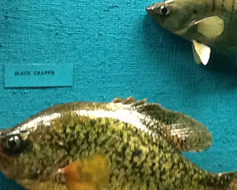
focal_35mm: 81
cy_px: 49
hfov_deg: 23.4
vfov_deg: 18.8
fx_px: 568
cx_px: 162
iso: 250
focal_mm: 2.03
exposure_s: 1/30
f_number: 2.4
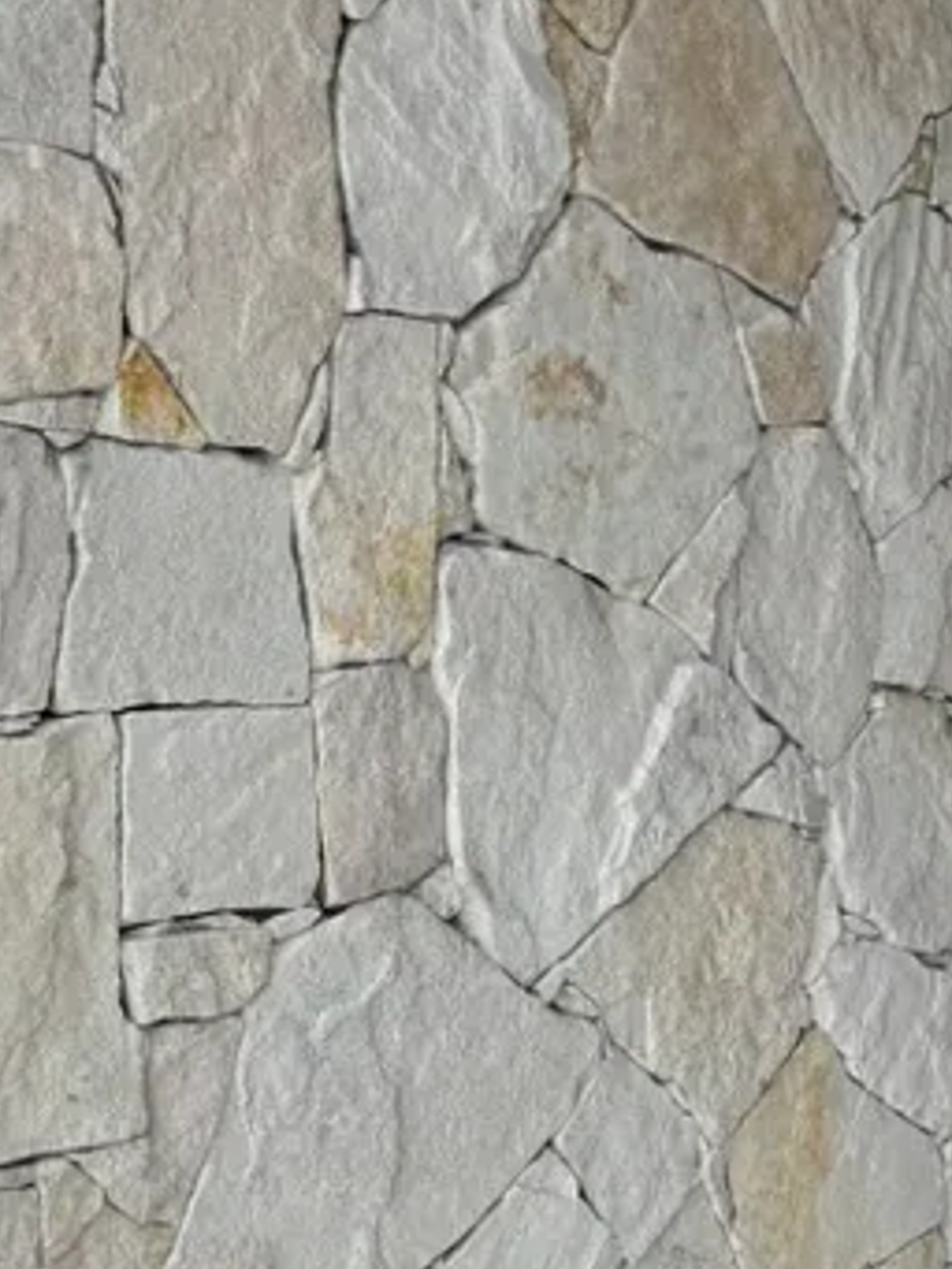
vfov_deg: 26.6
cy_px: 301
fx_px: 2639
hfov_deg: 20.4
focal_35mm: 72
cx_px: 658
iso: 64
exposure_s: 1/220
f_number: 1.8
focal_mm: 6.86
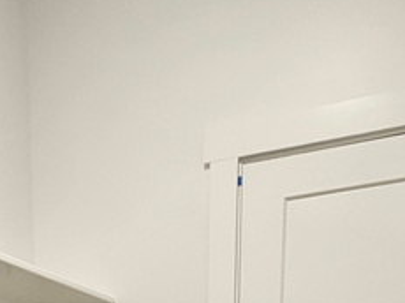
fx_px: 678
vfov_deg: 17.7
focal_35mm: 58
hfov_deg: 32.2
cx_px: 69
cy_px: 608
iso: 160
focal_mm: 2.2
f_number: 2.2
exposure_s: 1/60
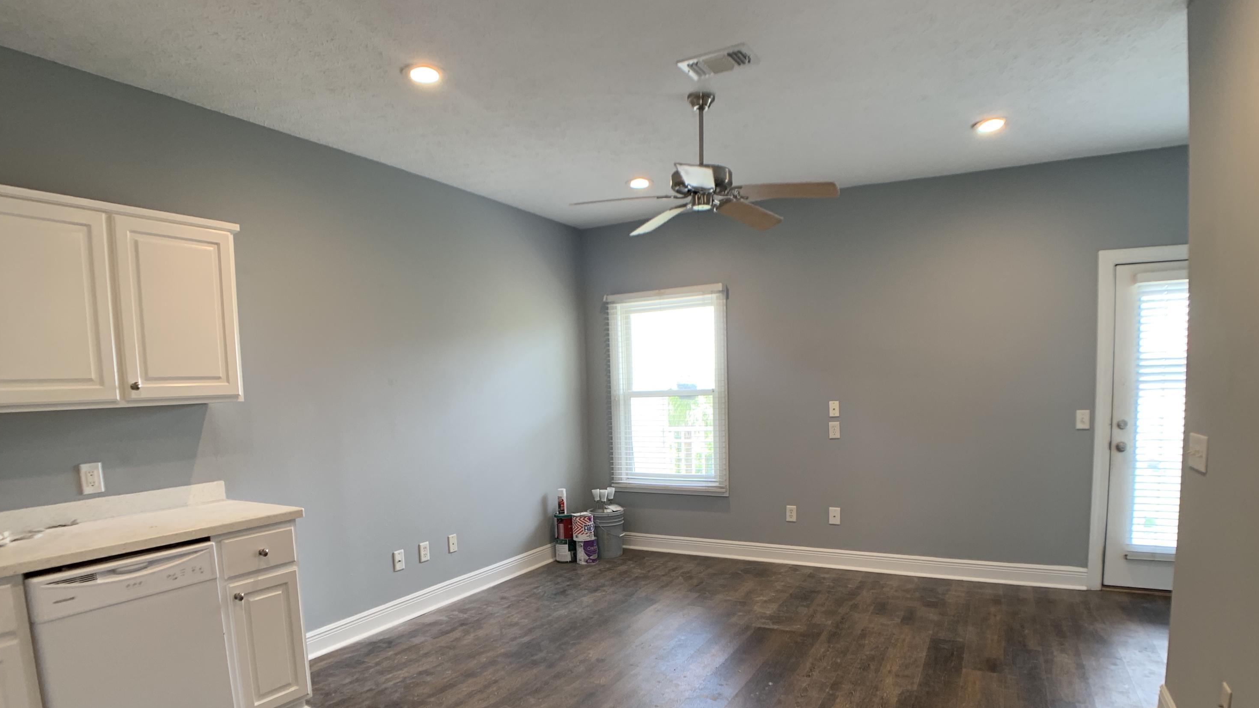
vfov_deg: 39.6
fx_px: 968
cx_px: 626
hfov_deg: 66.1
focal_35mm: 29
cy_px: 480
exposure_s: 1/60
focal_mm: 4.25
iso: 80
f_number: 1.8
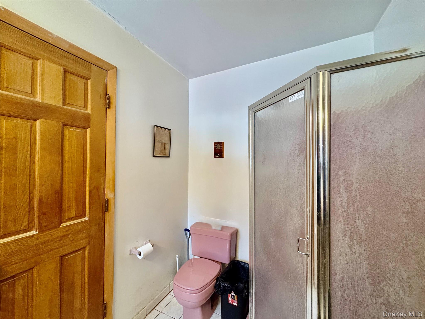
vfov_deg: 85.7
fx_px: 172
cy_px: 160
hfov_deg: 102.1
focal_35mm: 14
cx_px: 212
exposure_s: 1/60
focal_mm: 2.22
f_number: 2.2
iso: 500
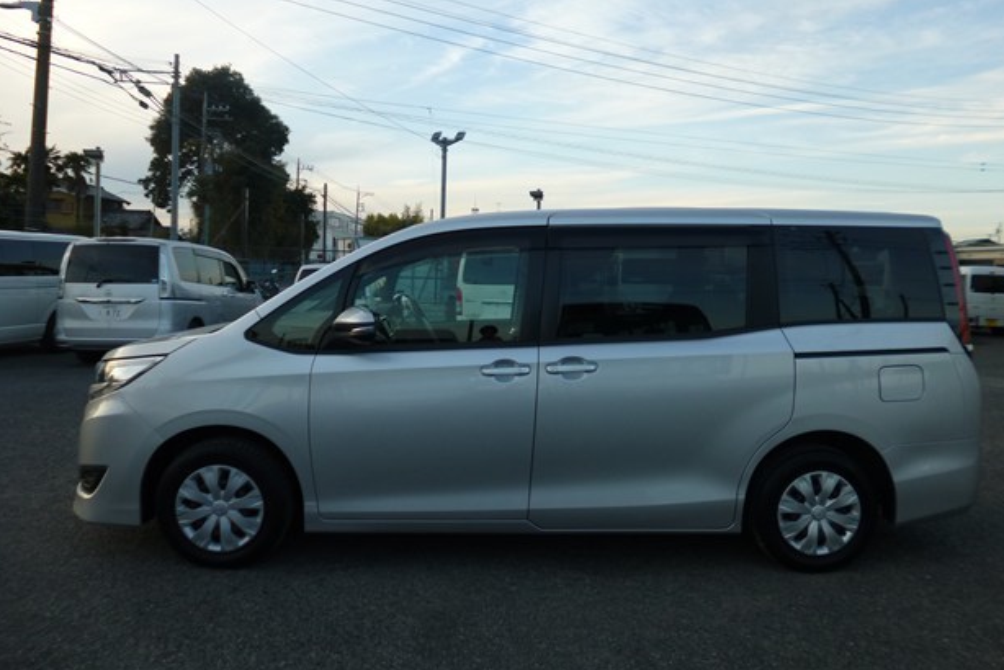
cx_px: 518
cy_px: 284
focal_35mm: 26
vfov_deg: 49.4
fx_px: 725
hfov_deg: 69.3
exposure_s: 1/250
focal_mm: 4.3
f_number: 2.8
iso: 100
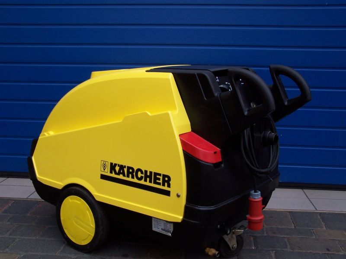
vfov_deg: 30.3
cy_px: 130
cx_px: 173
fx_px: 480
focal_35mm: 48
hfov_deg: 39.7
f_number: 3.2
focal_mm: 8
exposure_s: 1/90
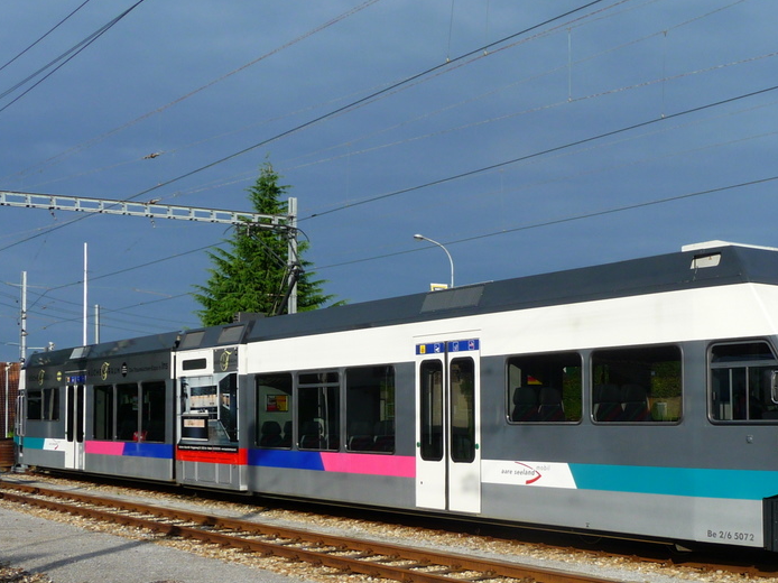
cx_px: 535
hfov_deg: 38.4
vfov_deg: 29.5
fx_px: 1101
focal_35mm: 49
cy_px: 362
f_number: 3.6
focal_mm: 5.6
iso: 100
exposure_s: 1/1000
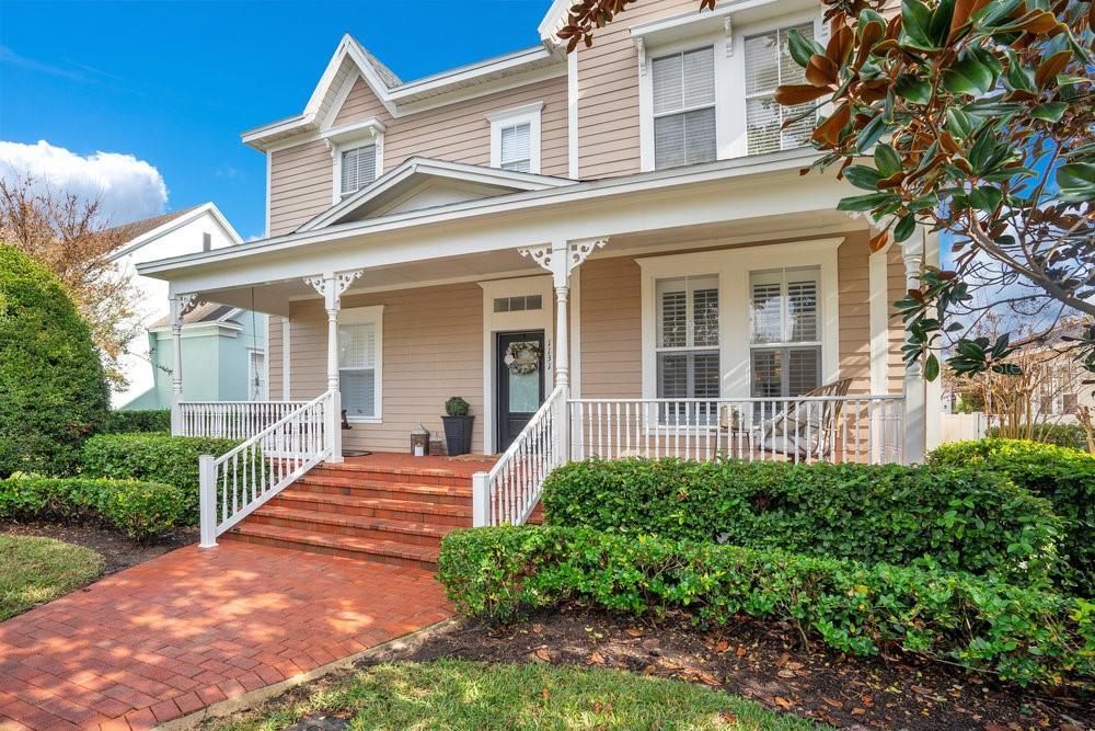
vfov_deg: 73.8
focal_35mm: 16
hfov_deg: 96.7
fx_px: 487
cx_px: 548
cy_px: 366
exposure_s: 1/160
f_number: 6.3
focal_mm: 16
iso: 100
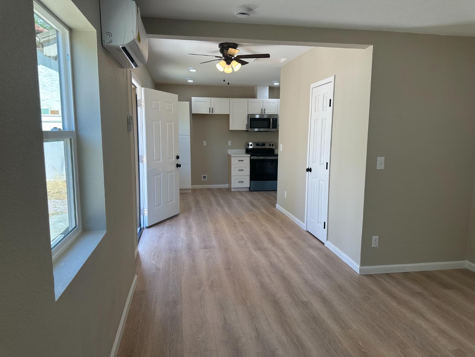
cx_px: 238
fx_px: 329
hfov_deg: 71.6
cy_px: 178
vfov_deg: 56.8
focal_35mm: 24
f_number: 1.78
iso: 64
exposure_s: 1/206
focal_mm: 6.86
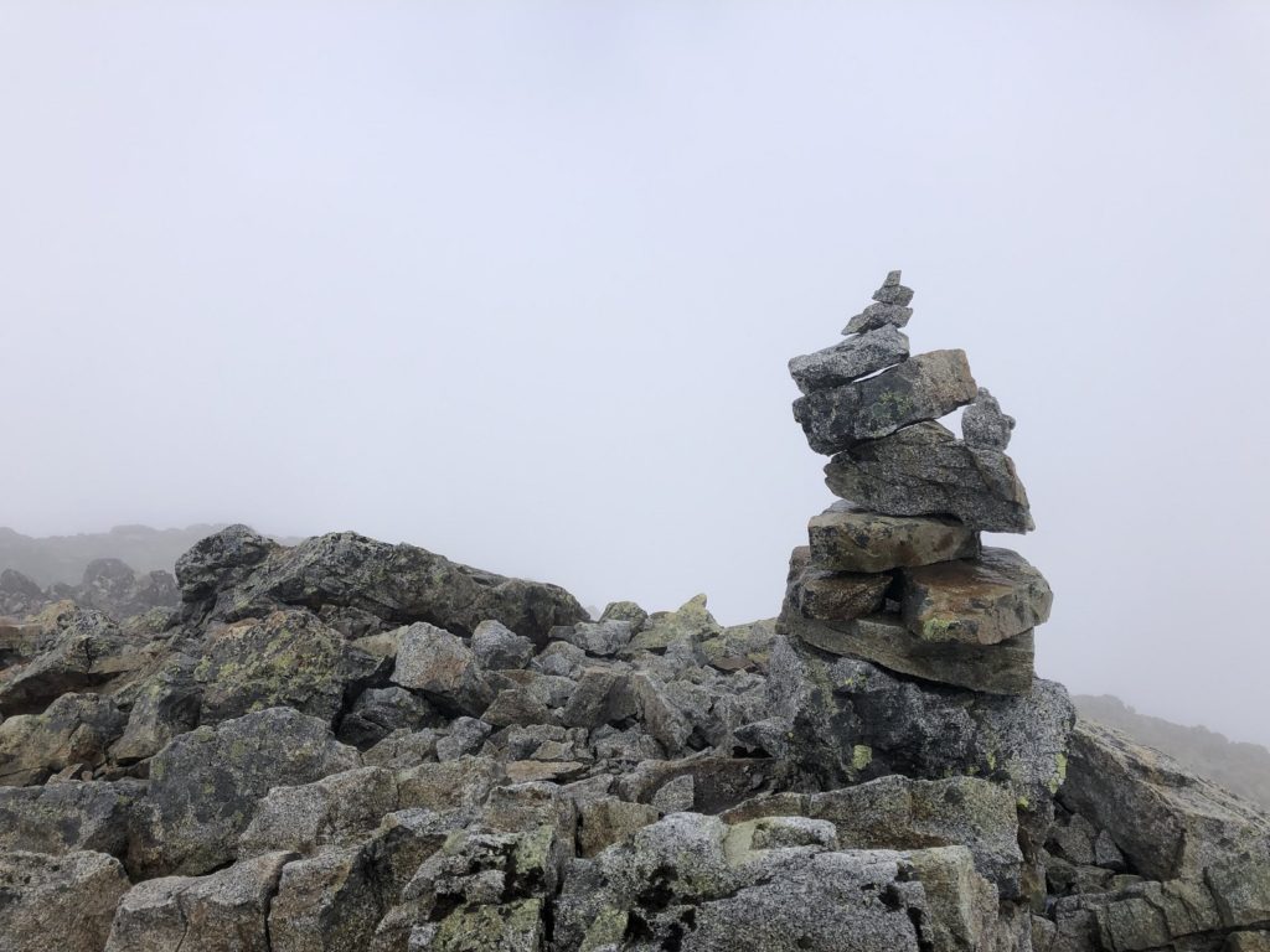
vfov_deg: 49.7
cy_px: 476
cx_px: 635
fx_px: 1027
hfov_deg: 63.4
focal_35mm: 28
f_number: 1.8
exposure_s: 1/5348
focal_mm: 3.99
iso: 20
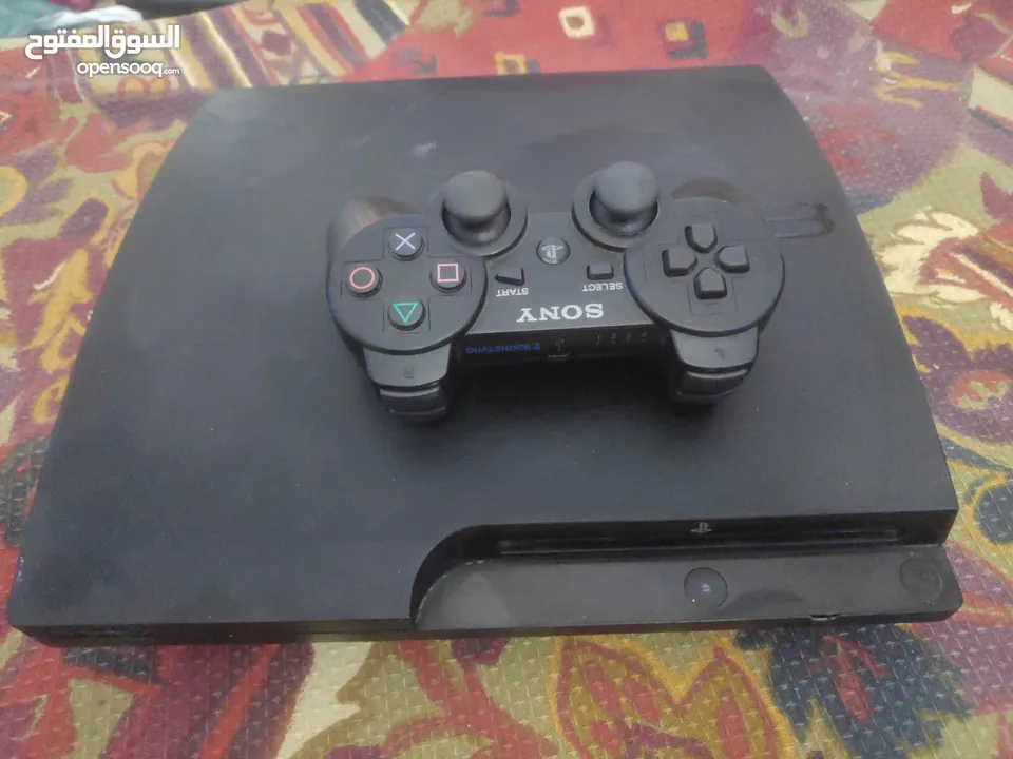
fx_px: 585
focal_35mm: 20
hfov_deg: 81.7
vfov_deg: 66.0
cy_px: 380
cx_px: 506
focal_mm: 3.94
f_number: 1.9
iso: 1650
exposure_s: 1/20
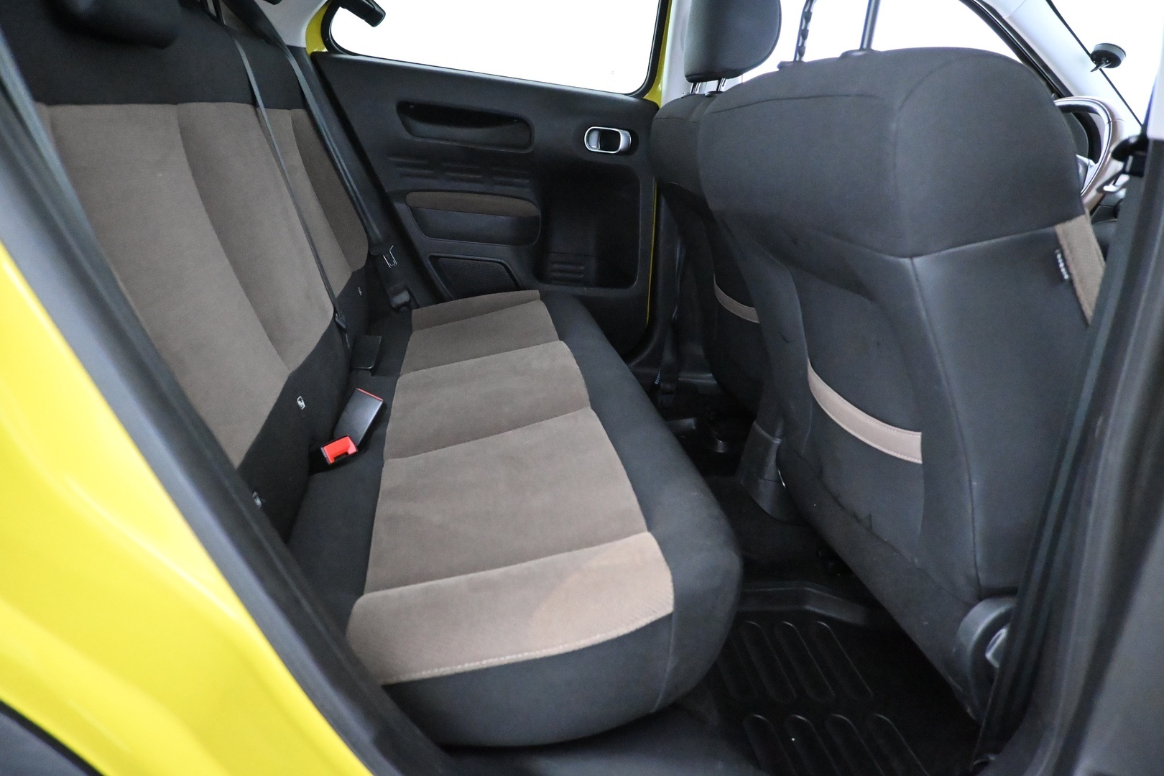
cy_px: 388
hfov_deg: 73.7
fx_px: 776
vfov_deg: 53.1
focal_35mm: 24
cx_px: 582
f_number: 3.5
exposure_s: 1/50
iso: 12800
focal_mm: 16
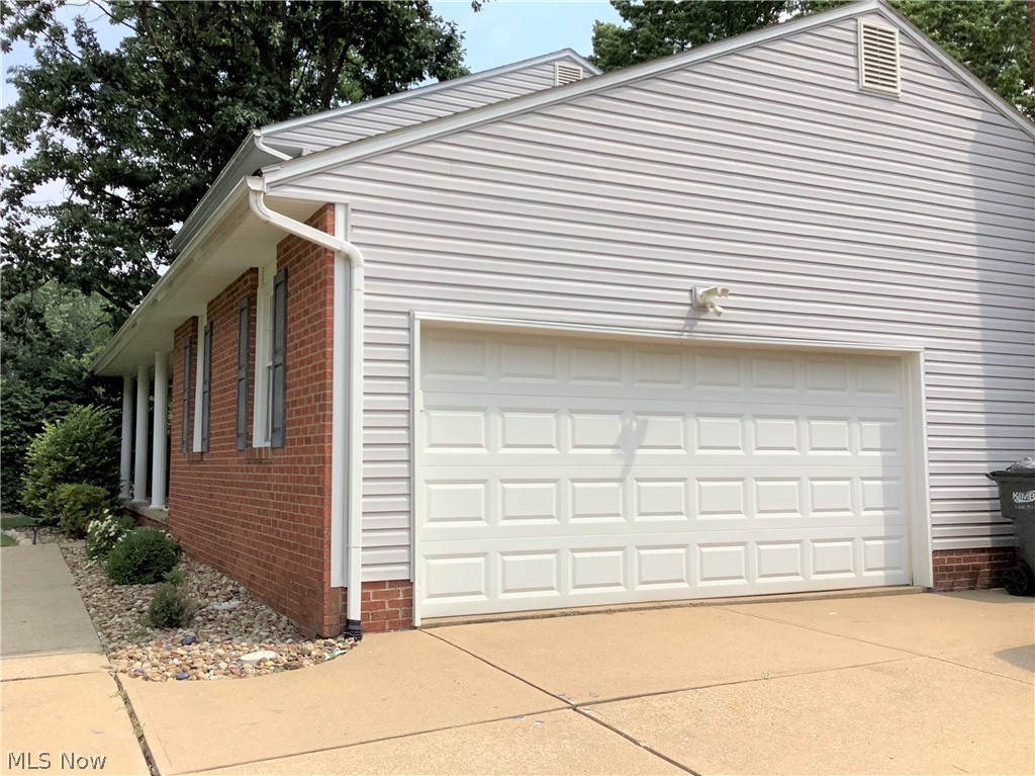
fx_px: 926
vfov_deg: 45.4
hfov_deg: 58.4
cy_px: 388
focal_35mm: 31
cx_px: 518
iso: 25
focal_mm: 3.3
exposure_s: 1/1812
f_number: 2.4
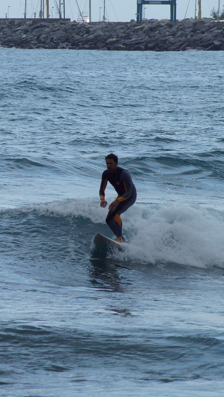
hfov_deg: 3.0
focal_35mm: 404
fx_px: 4265
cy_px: 220
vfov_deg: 5.3
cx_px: -57
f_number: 13
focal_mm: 148
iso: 100
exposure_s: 1/320
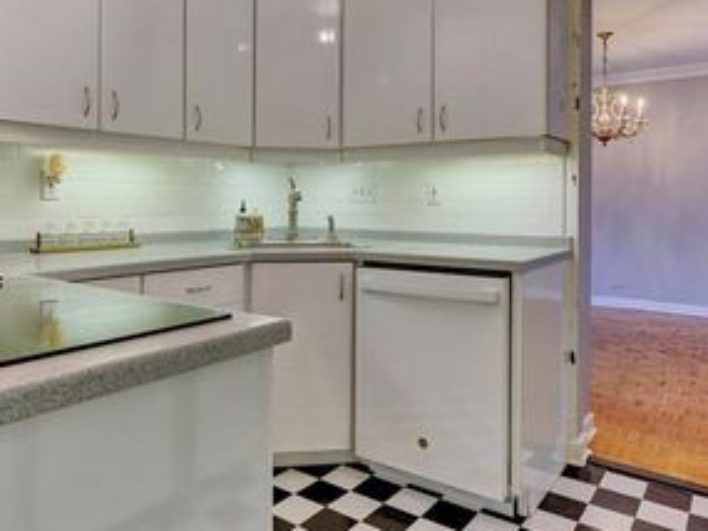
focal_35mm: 27
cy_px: 203
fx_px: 552
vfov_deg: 50.9
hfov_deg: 65.3
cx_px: 343
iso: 500
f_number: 9
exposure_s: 1/10
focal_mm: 16
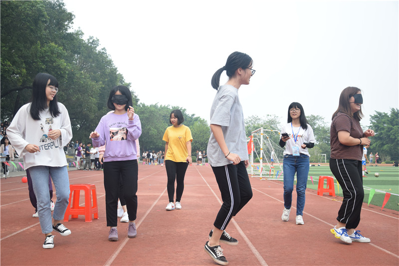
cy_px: 133
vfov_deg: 29.9
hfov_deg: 43.6
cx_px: 200
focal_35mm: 45
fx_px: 499
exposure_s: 1/1000
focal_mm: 30
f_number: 4.2
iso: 800
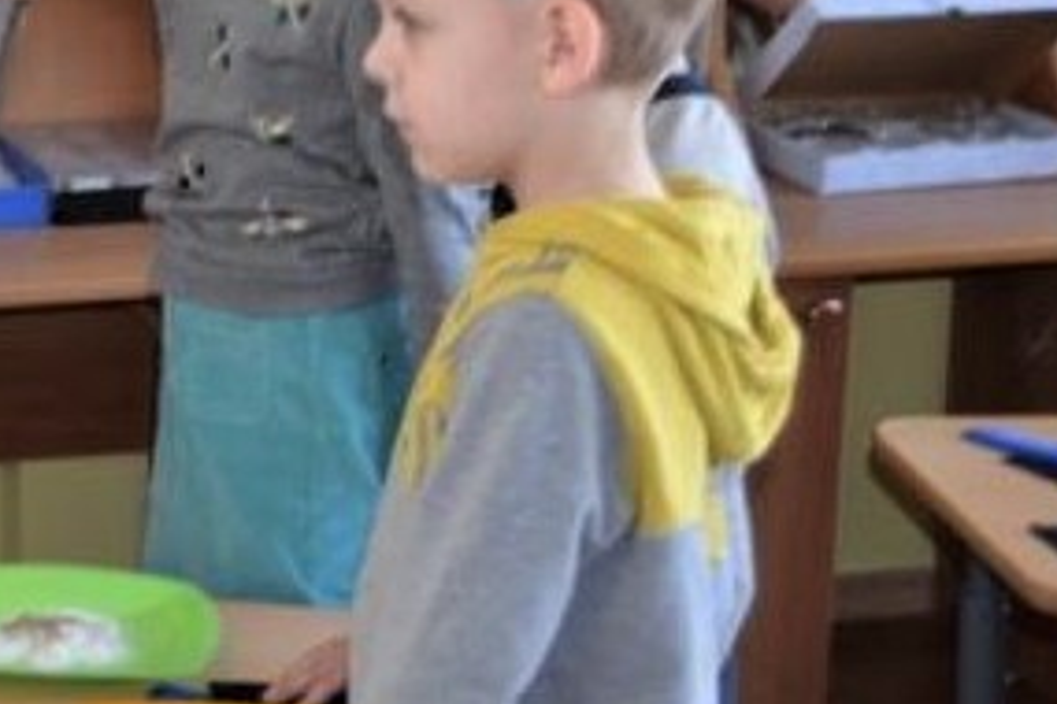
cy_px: 0
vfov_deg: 11.1
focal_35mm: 122
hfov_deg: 15.8
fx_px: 3582
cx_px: -384
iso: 500
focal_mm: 26
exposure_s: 1/60
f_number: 4
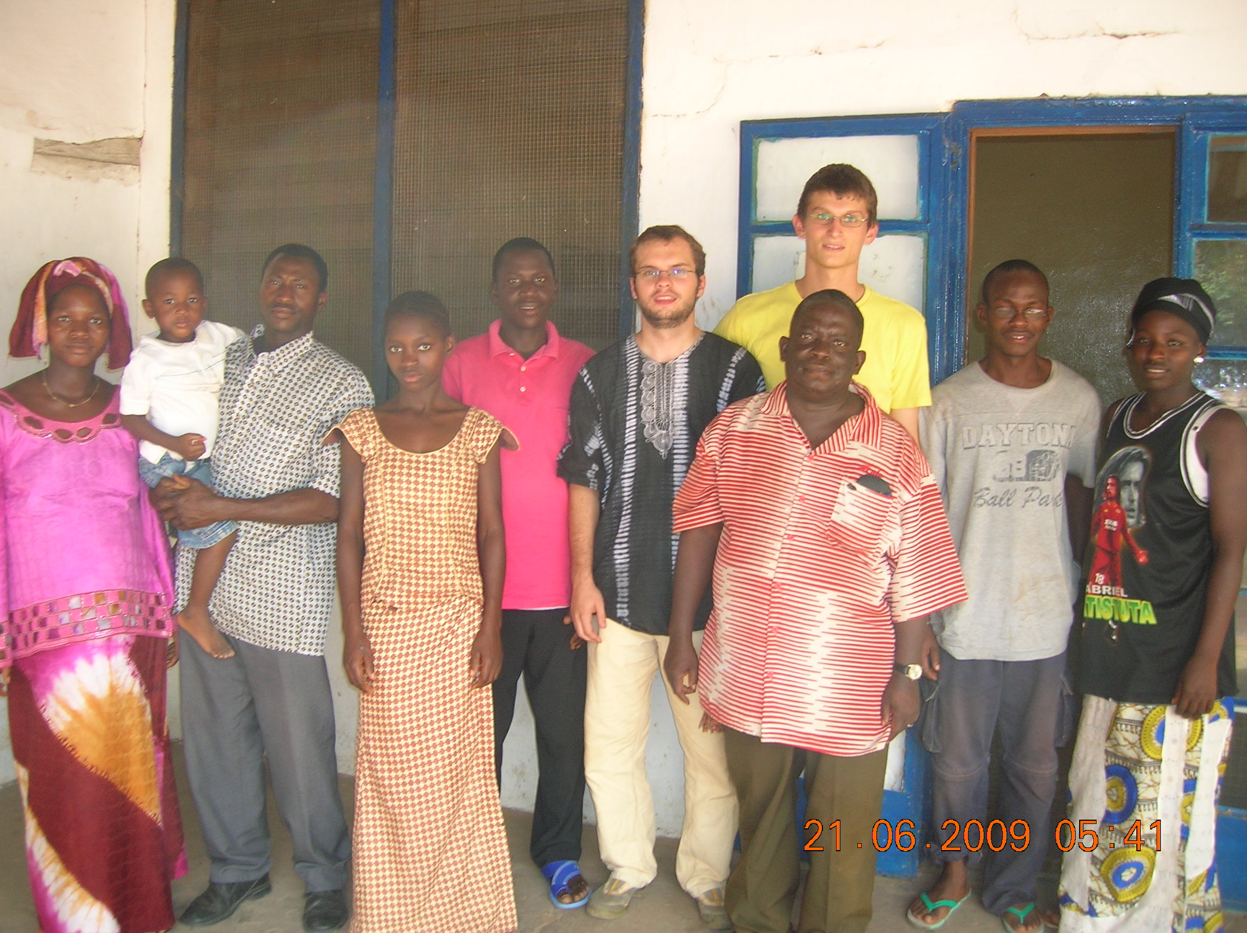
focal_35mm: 34
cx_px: 624
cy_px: 466
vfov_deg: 41.7
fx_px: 1224
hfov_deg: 54.0
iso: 71
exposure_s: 1/36
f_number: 2.9
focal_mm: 5.7
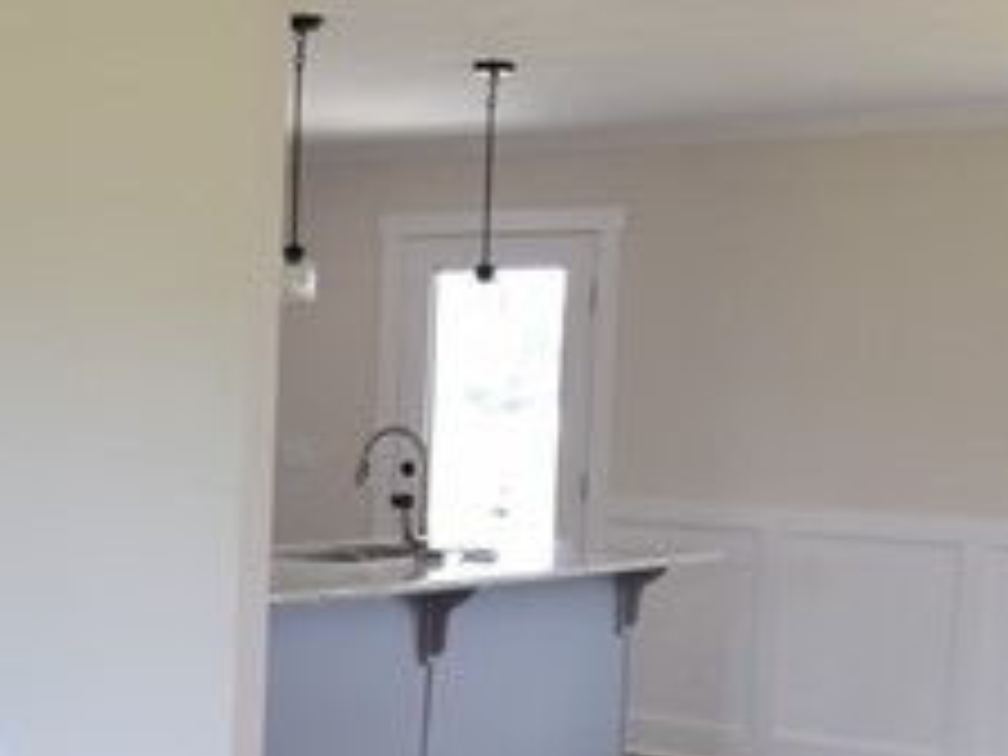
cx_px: 63
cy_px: 549
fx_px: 2038
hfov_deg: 26.6
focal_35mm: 70
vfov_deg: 20.9
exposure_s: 1/125
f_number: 4.5
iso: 400
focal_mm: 10
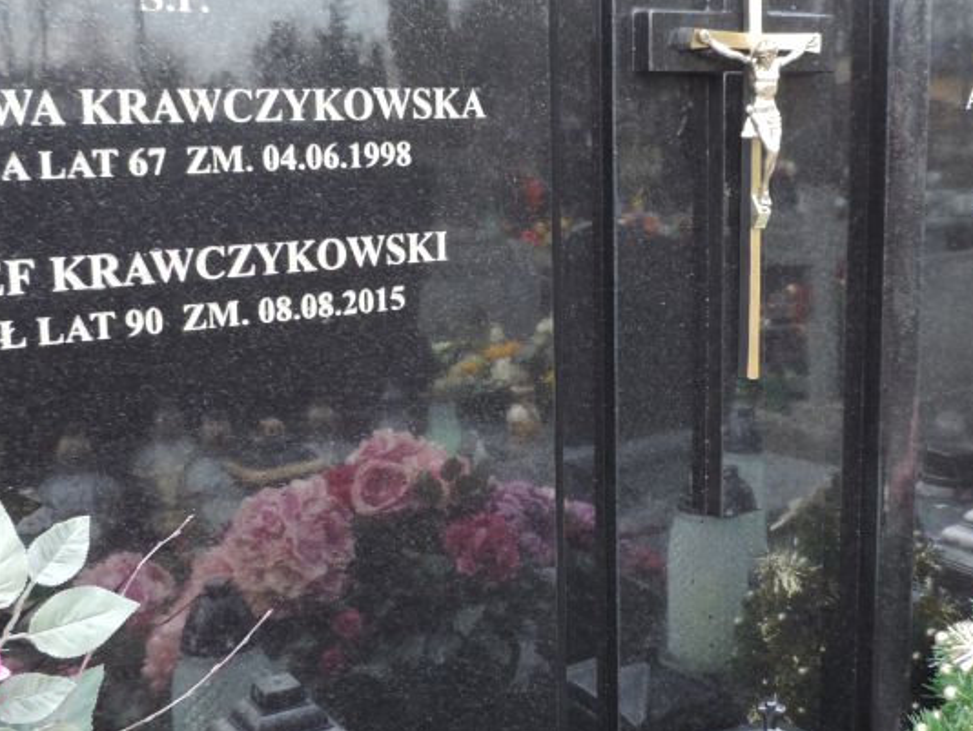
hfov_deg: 41.2
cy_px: 334
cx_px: 534
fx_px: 1294
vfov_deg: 31.5
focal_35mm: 46
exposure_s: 1/30
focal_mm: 4.3
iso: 125
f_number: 3
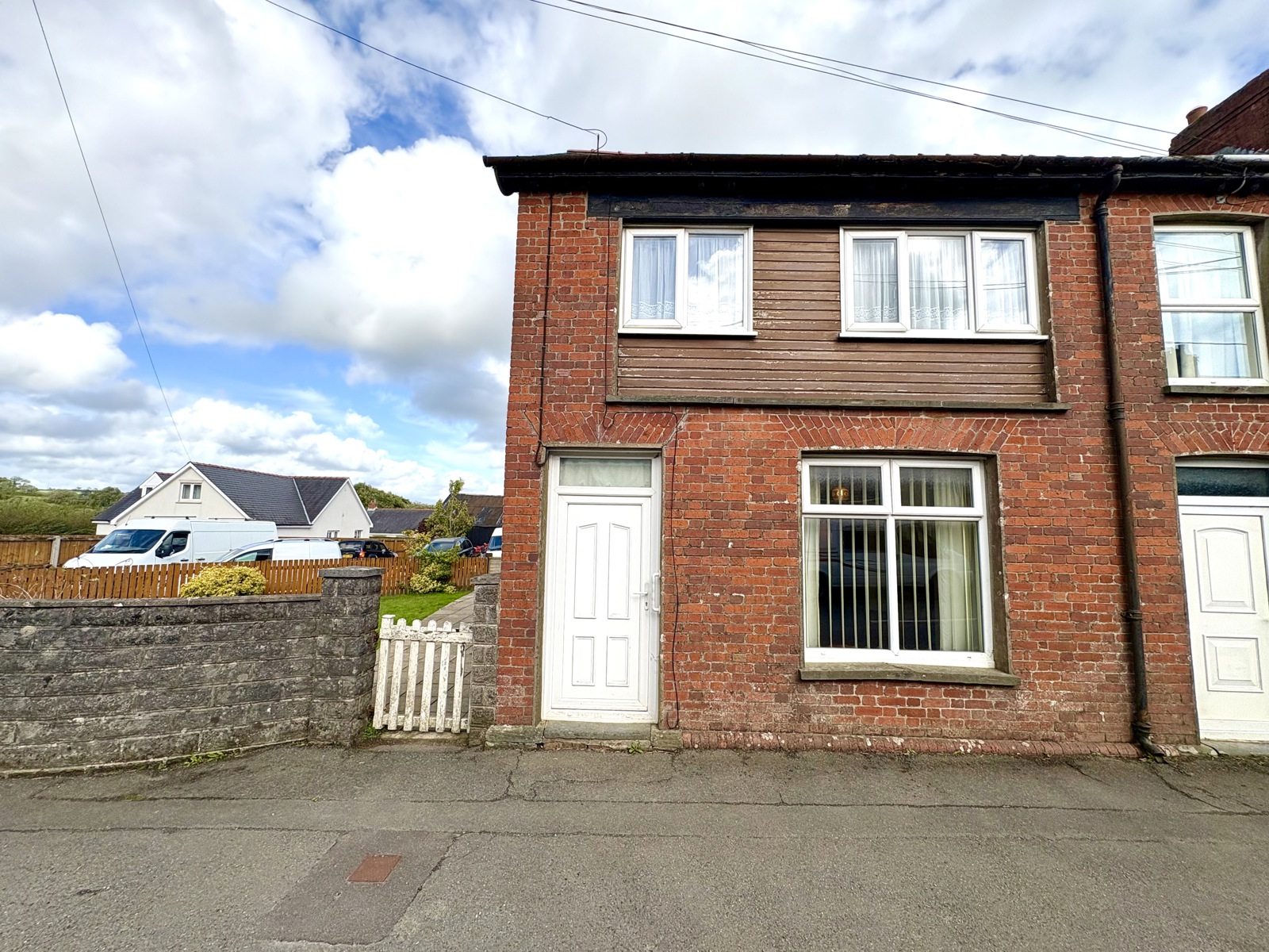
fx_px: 513
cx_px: 634
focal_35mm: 14
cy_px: 476
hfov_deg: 102.1
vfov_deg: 85.7
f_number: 2.2
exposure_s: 1/1600
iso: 50
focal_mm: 2.22
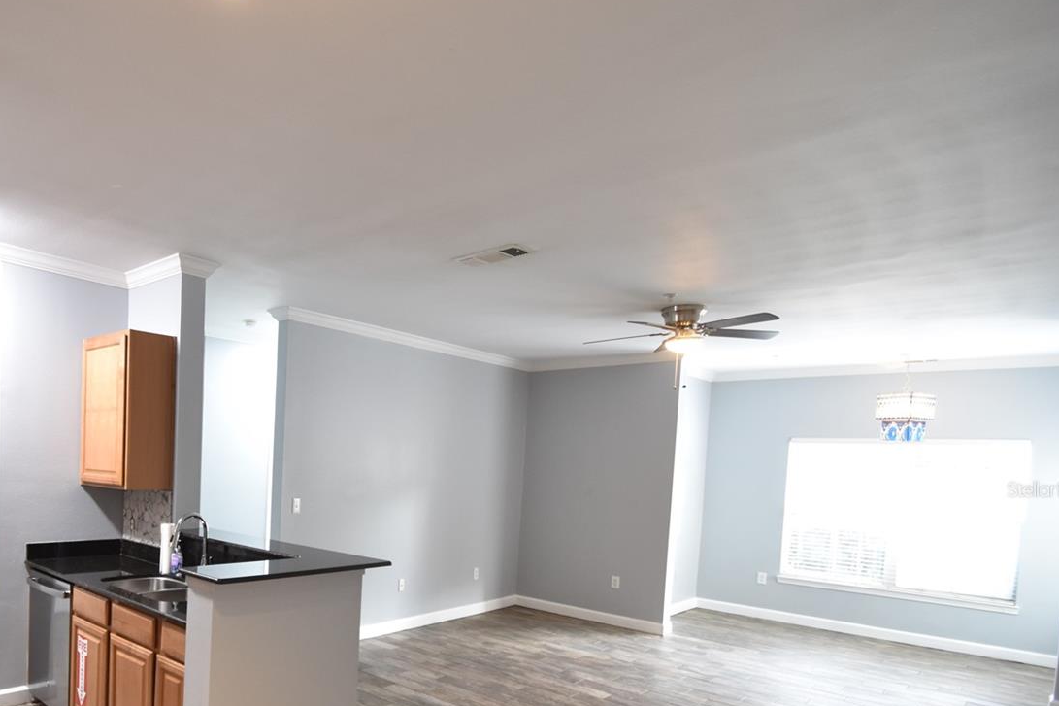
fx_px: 647
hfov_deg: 75.0
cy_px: 489
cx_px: 317
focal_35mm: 22
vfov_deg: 55.6
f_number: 3.5
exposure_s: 1/20
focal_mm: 10
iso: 800
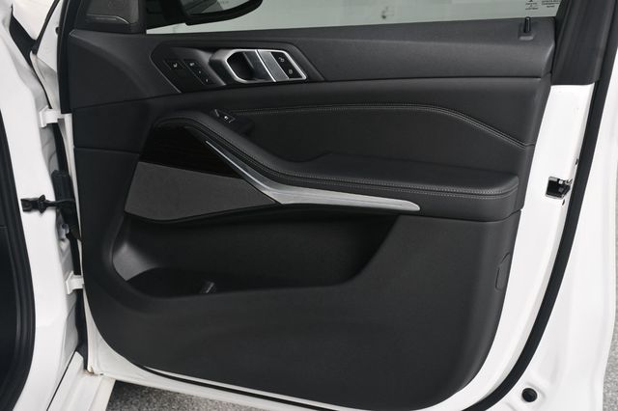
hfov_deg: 38.9
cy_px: 206
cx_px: 309
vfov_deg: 26.5
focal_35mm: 51
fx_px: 875
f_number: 6.3
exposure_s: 1/160
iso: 100
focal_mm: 34
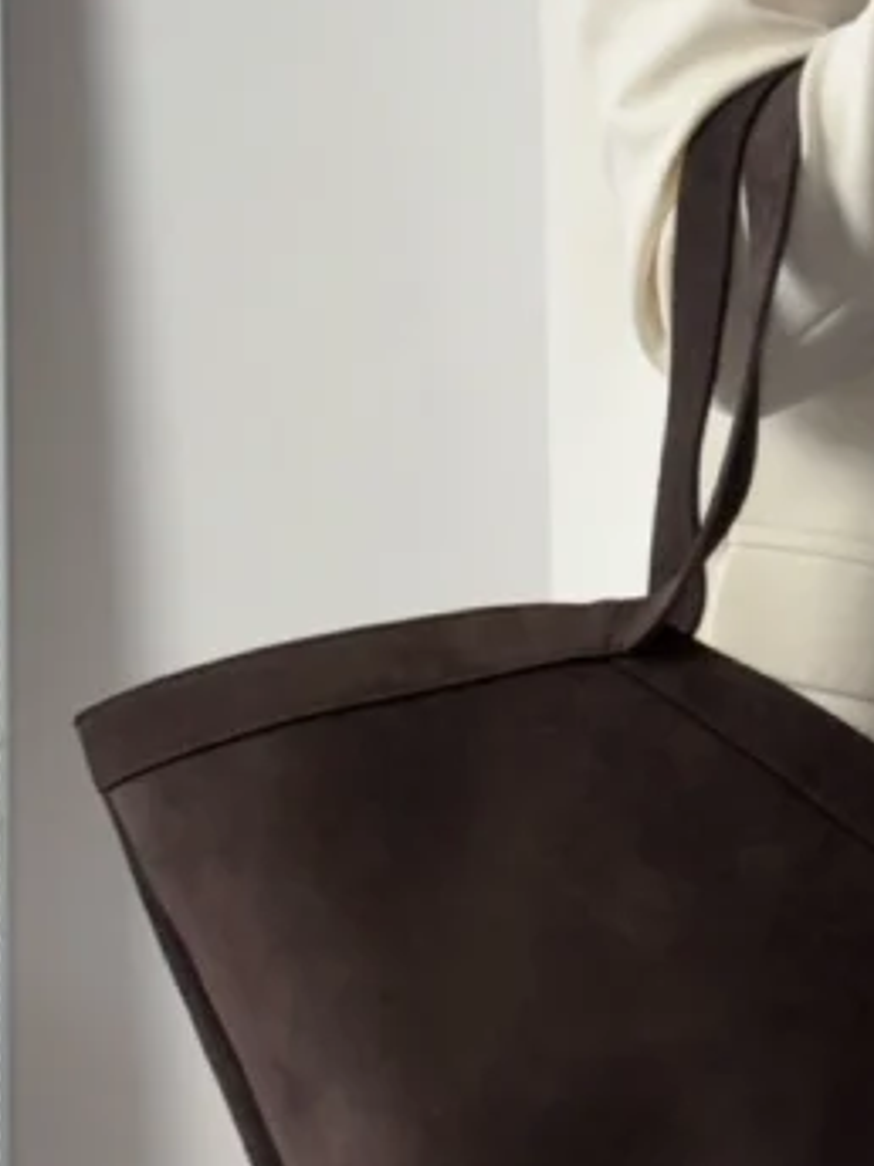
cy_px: 525
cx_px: 799
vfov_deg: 16.3
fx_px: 4073
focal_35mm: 121
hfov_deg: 12.2
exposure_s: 1/33
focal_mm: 5.96
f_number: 1.6
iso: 32
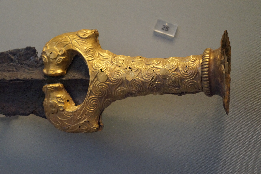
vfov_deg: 16.5
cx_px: 130
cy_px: 87
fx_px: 598
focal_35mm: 82
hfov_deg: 24.6
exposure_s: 1/80
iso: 3200
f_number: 5.6
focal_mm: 55
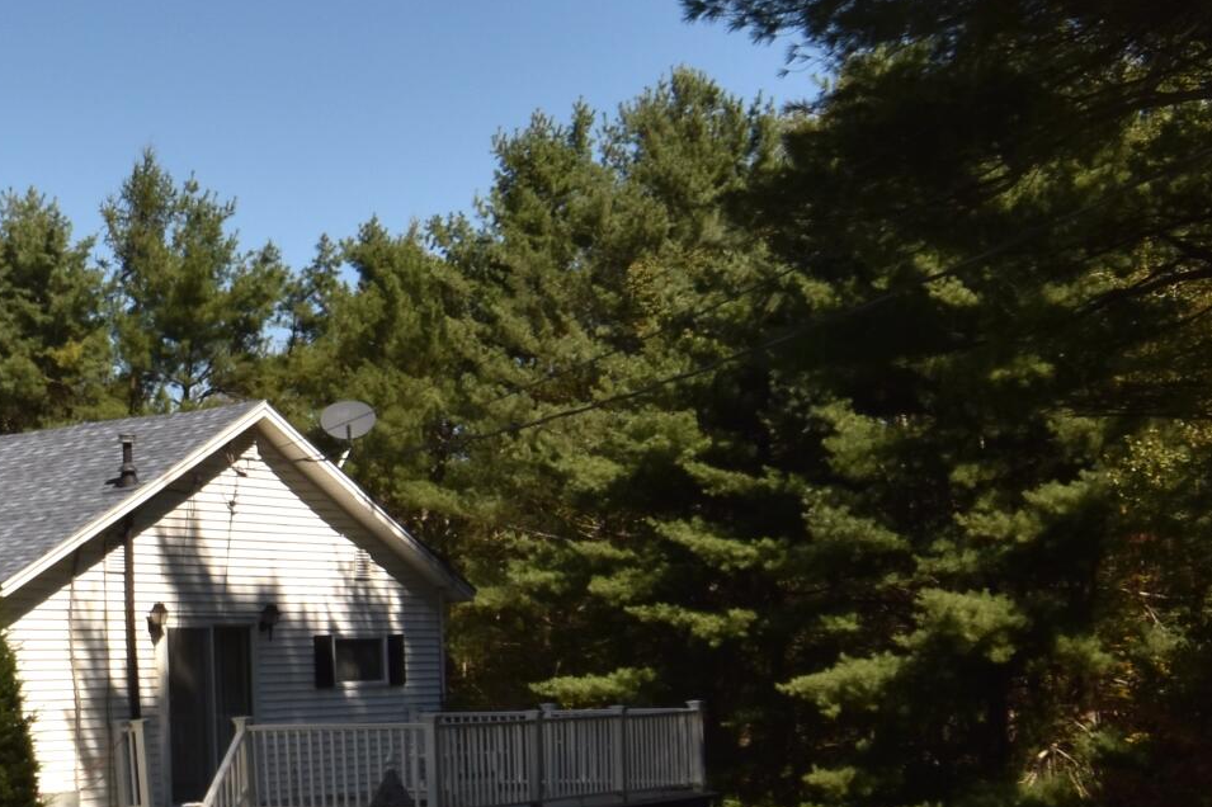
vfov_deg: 20.5
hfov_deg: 28.6
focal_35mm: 66
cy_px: 530
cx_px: -3
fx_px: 2221
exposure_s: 1/400
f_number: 10
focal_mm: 14
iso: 100
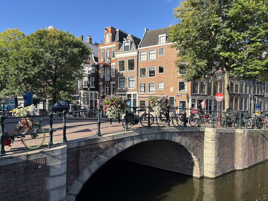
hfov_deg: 67.3
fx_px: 201
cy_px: 100
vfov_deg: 53.1
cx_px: 134
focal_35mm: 26
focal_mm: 5.96
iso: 50
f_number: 1.6
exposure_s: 1/811
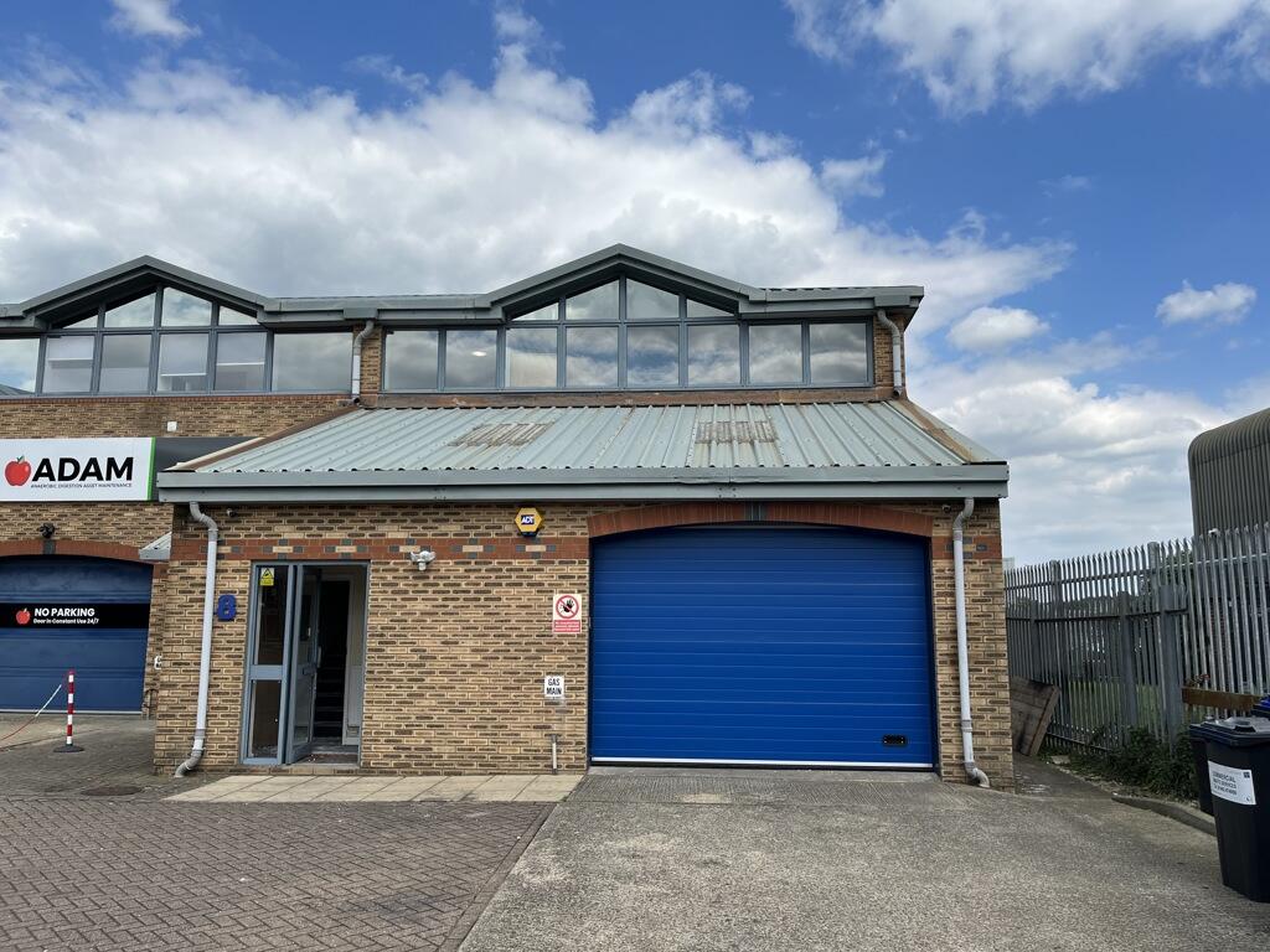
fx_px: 954
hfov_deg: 67.3
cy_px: 476
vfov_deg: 53.1
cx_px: 635
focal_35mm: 26
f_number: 1.6
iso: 50
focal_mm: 5.1
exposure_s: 1/3521
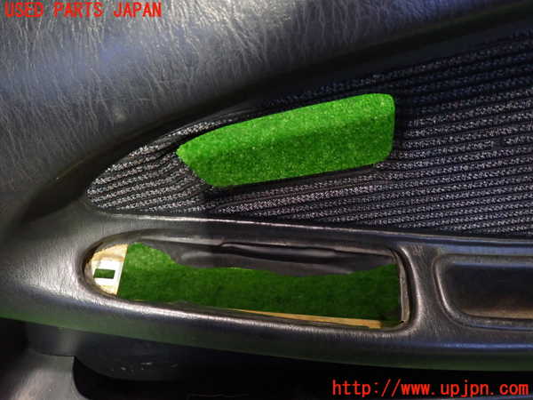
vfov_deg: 54.9
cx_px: 266
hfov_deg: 69.4
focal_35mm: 25
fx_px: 385
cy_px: 200
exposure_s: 1/25
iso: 800
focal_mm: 4.5
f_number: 2
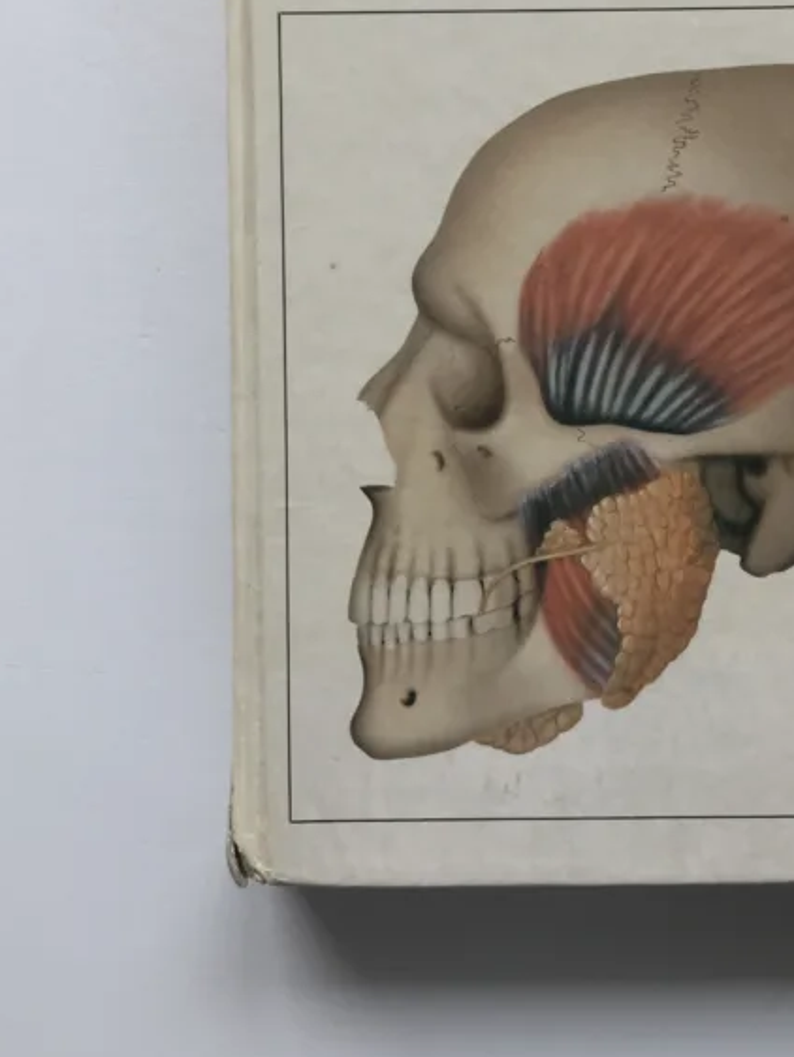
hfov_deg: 27.9
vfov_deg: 36.8
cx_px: 645
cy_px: 299
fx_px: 1559
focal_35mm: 51
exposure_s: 1/212
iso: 20
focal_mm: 3.99
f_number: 1.8
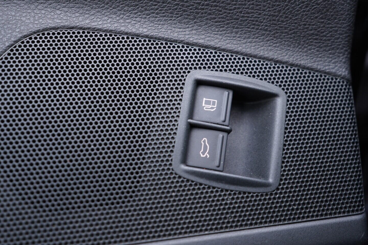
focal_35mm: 36
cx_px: 184
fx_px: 368
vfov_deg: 36.9
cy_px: 122
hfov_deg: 53.1
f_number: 2.8
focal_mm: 24
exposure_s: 1/40
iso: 400
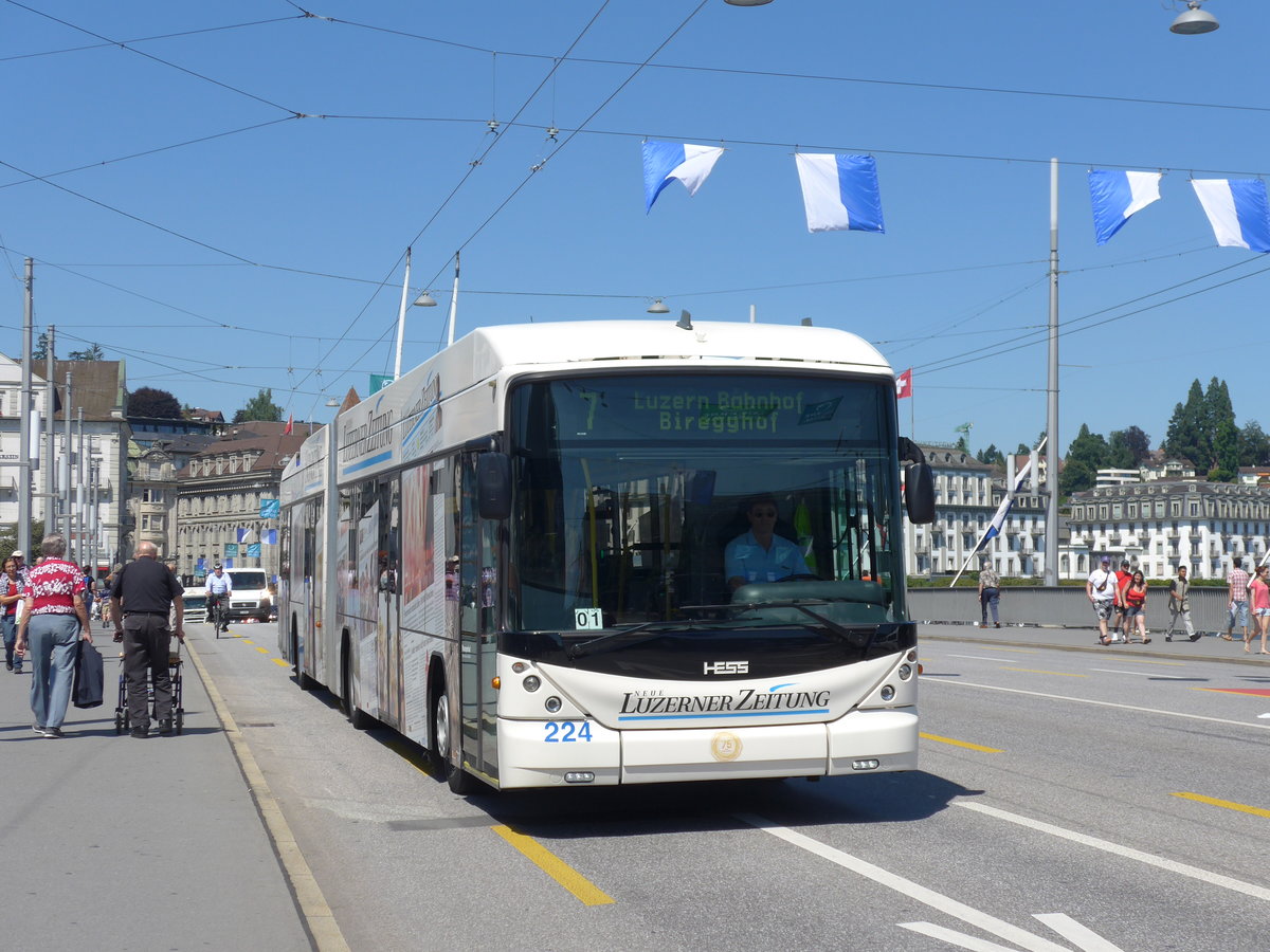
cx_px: 635
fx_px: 2165
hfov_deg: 32.7
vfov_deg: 24.8
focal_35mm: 59
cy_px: 476
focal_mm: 12
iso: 80
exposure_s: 1/1300
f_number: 3.5
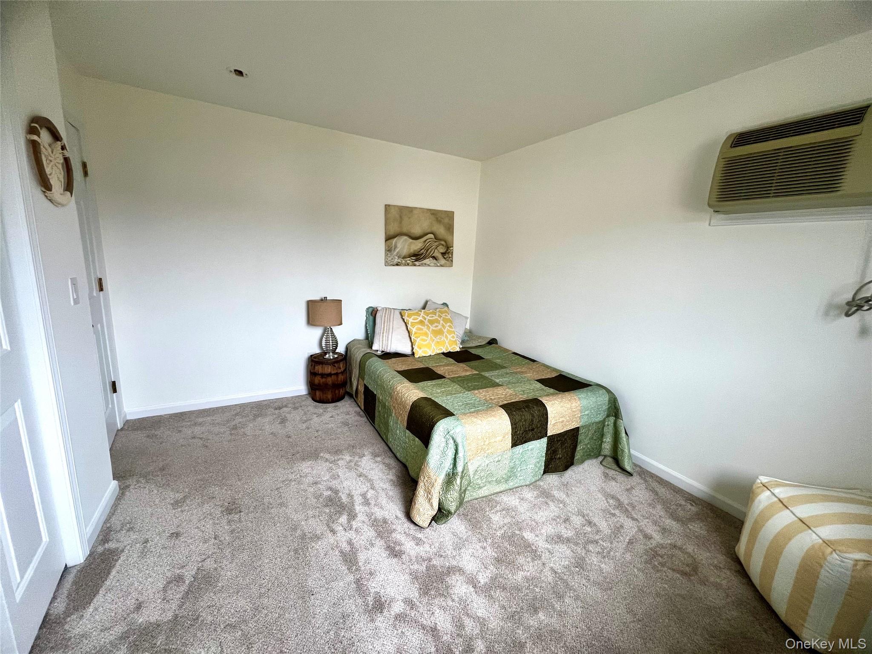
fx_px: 327
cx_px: 436
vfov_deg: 89.9
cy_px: 327
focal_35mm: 13
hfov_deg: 106.2
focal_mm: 1.57
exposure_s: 1/99
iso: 160
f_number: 1.8
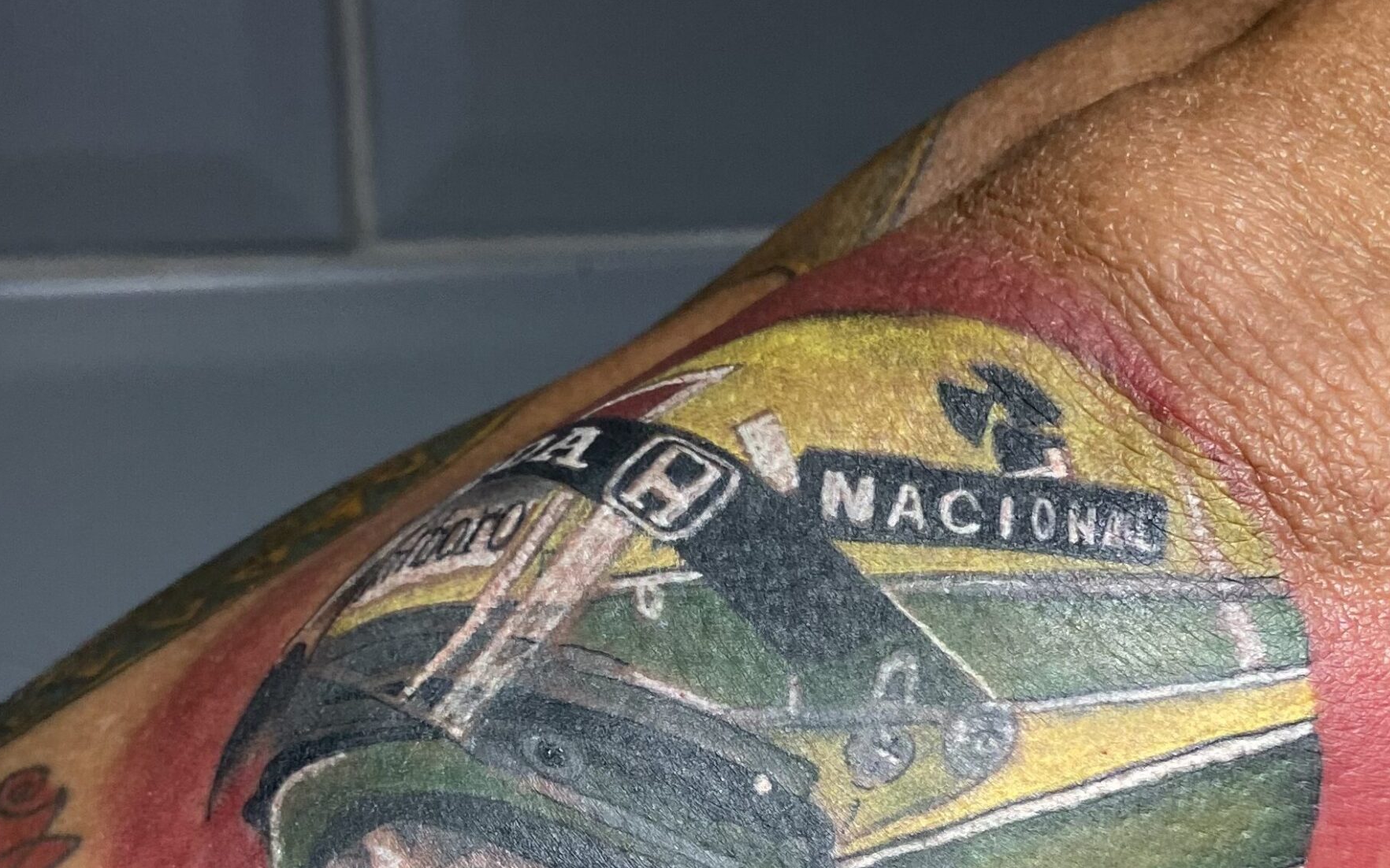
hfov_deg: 49.3
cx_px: 685
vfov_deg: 29.1
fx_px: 1515
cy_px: 944
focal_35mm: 40
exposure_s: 1/120
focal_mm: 4.25
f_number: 1.8
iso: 100
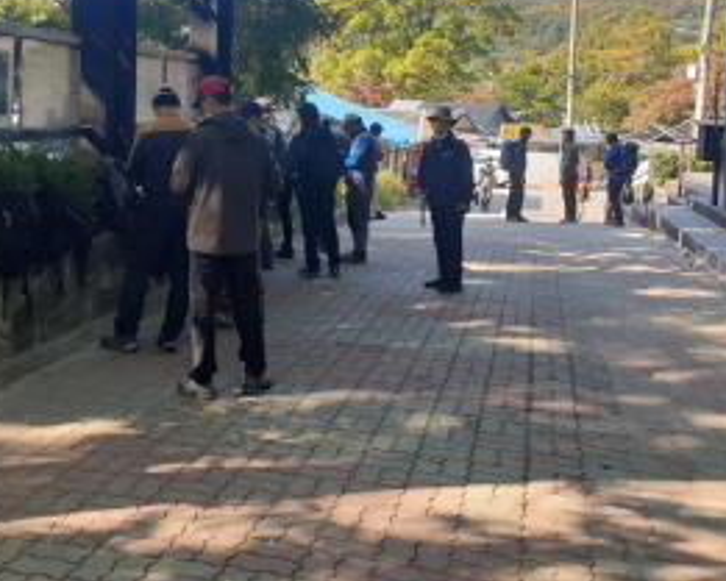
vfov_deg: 34.9
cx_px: 225
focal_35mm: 42
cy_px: 145
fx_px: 903
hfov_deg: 43.0
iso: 50
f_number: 2.4
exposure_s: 1/523
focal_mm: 4.3
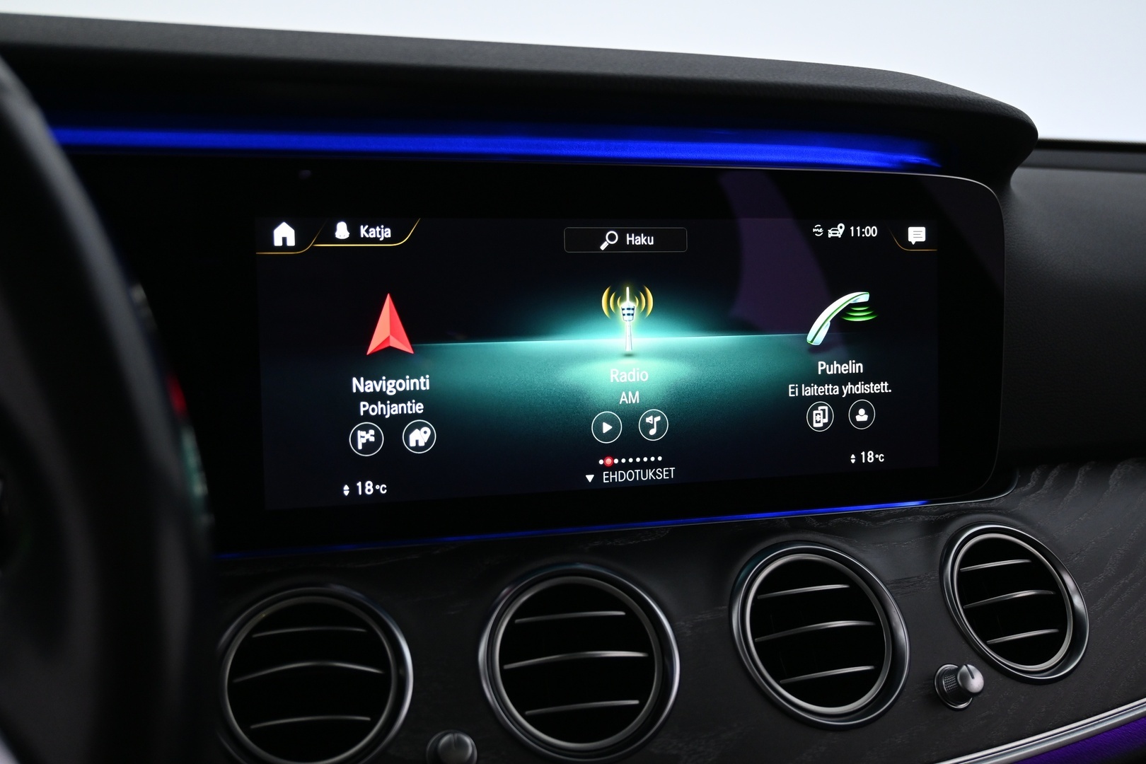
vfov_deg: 38.4
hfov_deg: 55.1
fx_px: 1098
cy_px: 382
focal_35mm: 34
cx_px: 573
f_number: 4.2
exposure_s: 1/40
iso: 1100
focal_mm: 23
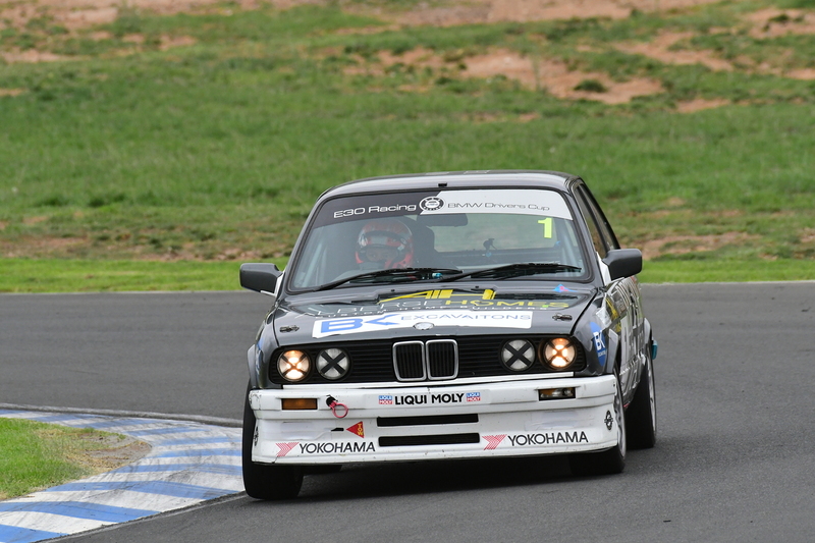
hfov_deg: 2.8
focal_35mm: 750
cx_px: 408
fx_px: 16975
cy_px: 272
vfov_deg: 1.8
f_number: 10
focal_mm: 500
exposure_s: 1/640
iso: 1600
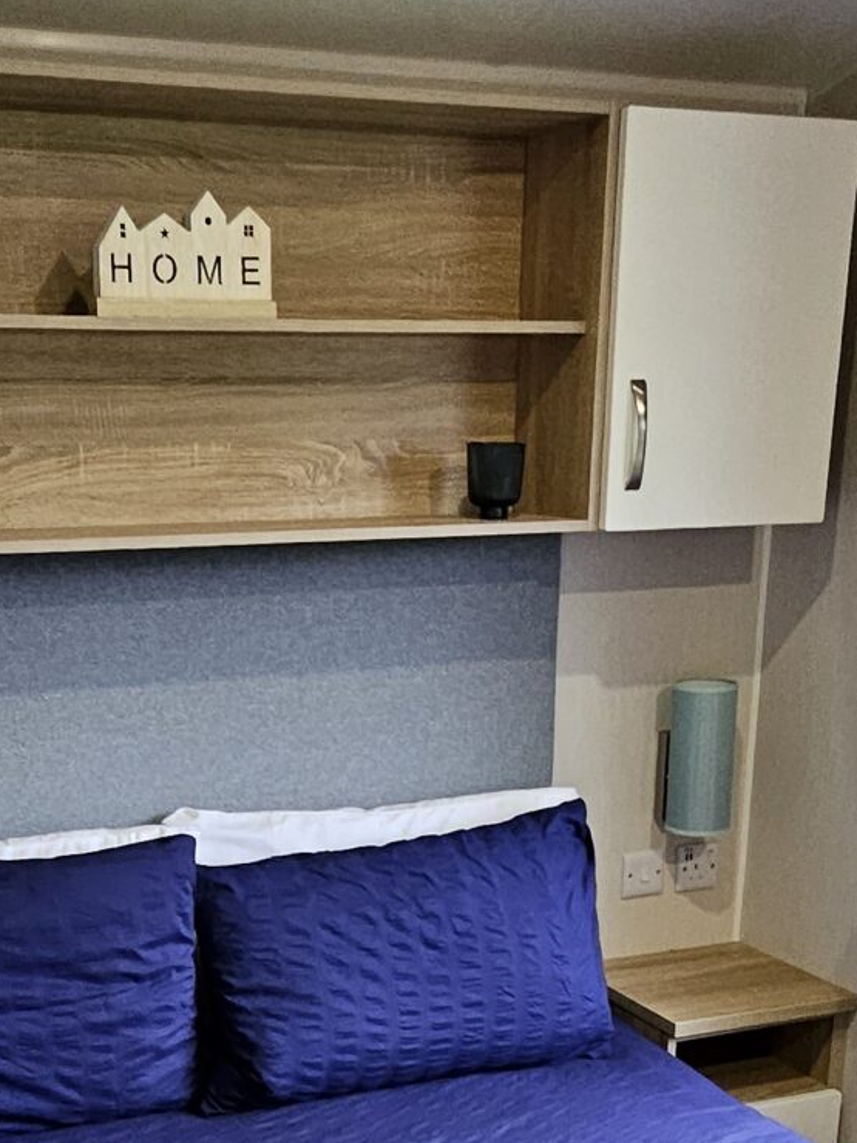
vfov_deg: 40.1
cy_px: 942
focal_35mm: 45
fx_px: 1485
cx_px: 300
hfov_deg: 32.0
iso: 250
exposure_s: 1/50
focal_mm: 1.74
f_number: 2.2
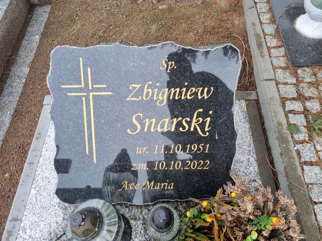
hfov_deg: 67.3
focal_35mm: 26
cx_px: 161
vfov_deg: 53.0
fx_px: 242
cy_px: 120
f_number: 1.8
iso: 50
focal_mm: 5.4
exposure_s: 1/217
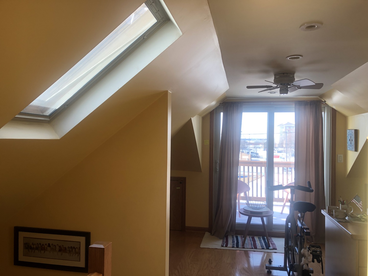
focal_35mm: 28
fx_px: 298
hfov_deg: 63.4
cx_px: 184
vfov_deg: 49.7
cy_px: 138
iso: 64
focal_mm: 3.99
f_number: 1.8
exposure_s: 1/120
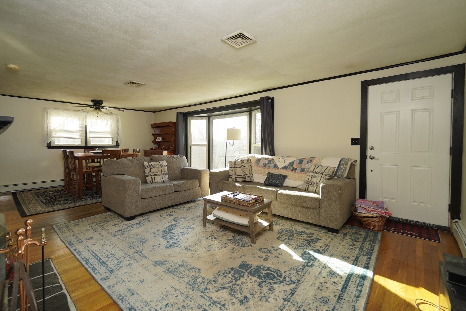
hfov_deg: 96.7
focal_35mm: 16
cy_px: 149
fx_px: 207
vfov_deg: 73.7
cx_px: 228
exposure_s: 1/160
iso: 500
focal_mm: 10
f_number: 4
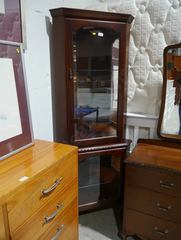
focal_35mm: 28
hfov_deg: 49.8
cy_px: 120
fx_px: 195
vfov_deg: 63.4
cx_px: 90
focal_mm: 14
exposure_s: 1/60
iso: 400
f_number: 3.5
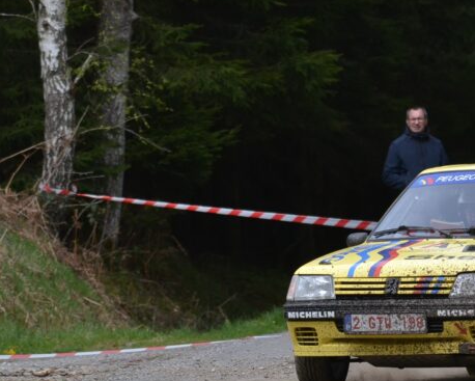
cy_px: 335
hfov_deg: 2.8
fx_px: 9734
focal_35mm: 692
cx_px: 381
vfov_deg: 2.2
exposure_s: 1/1250
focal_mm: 220
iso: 400
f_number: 5.6
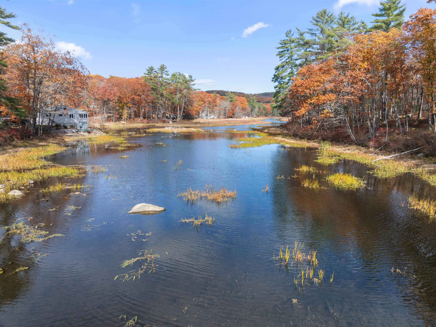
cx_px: 218
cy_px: 164
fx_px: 302
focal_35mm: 24
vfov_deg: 56.8
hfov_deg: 71.6
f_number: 2.8
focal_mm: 12.29
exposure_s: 1/1600
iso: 170
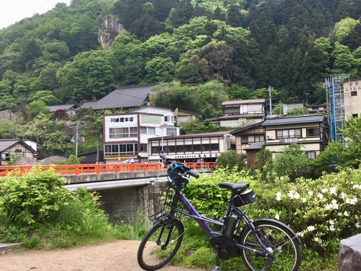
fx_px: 375
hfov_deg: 51.0
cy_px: 148
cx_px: 218
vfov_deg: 39.6
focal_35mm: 36
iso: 25
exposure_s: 1/434
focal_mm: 4.15
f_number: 2.2
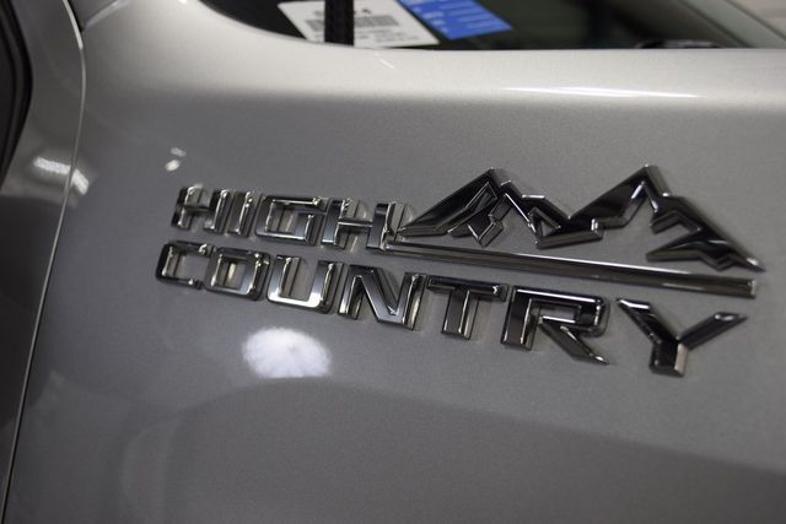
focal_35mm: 44
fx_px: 950
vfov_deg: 30.9
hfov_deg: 45.0
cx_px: 393
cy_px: 262
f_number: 4.5
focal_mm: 29
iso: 400
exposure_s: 1/80
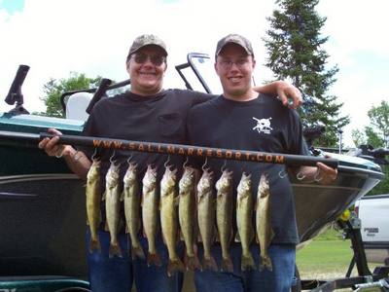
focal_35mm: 53
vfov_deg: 27.5
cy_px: 146
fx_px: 596
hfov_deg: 36.2
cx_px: 194
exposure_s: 1/288
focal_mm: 8.7
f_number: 3.2
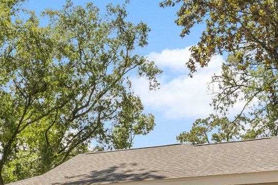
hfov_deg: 30.0
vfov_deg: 19.2
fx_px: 494
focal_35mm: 64
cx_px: 26
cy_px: 259
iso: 100
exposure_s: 1/40
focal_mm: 17
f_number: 9
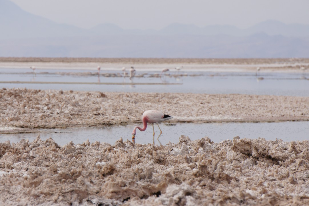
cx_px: 154
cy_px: 103
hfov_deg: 6.5
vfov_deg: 4.4
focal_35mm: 315
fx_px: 2702
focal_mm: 210
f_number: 9
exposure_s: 1/640
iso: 200
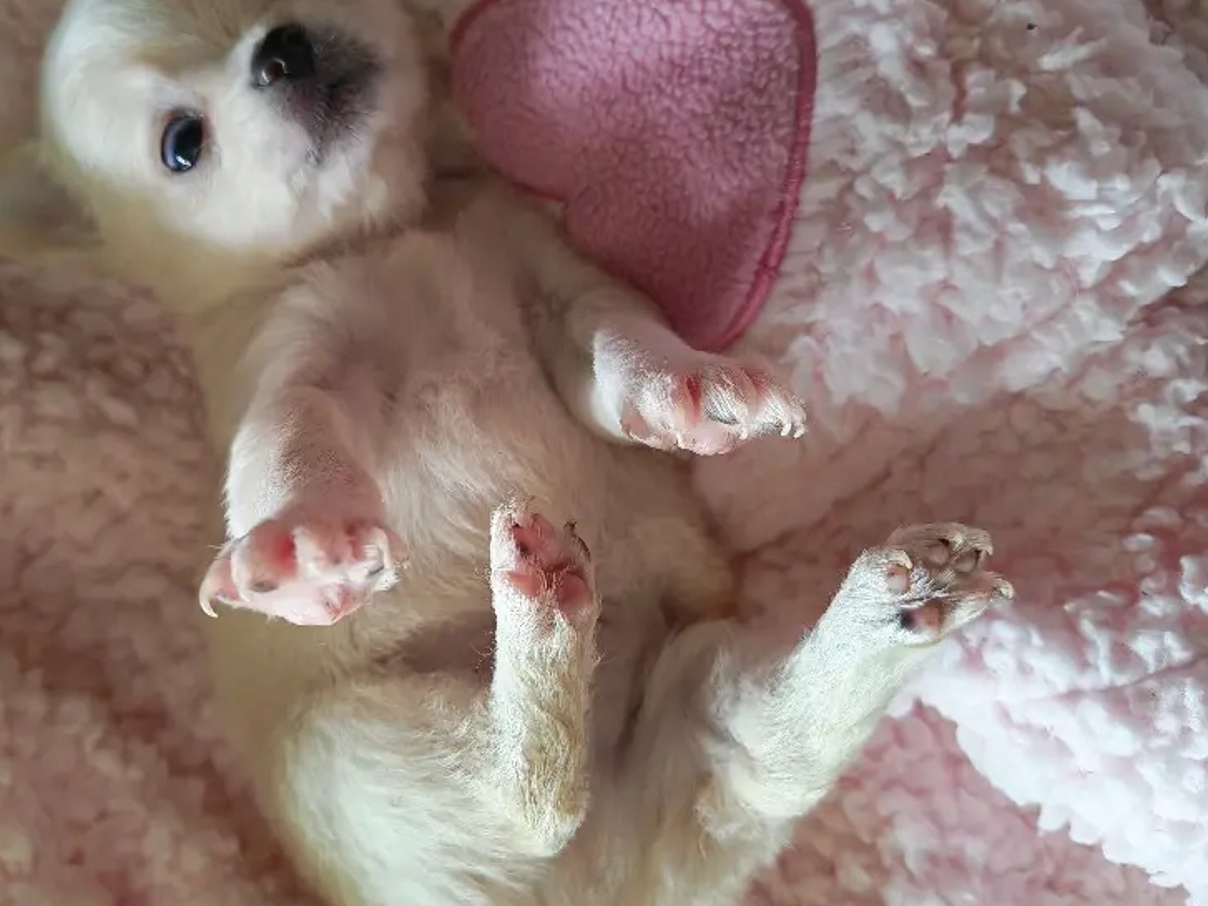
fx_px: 1151
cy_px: 407
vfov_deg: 42.9
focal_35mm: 33
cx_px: 490
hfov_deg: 55.0
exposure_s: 1/100
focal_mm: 6.12
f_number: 1.9
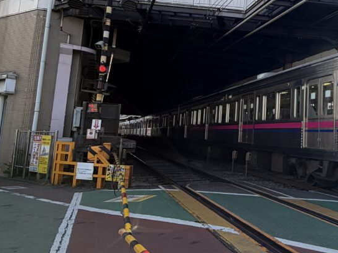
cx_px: 312
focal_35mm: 33
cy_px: 104
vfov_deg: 42.8
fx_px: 322
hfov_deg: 48.7
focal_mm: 2.22
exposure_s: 1/502
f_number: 2.2
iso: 40
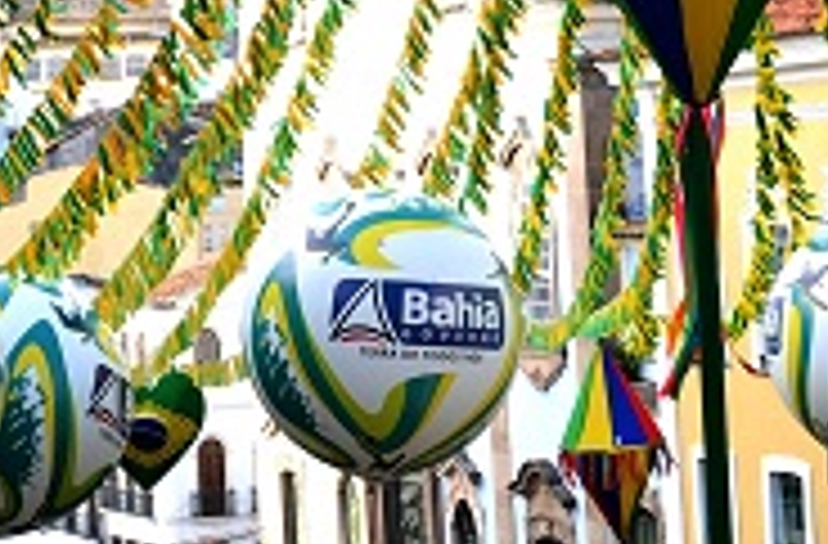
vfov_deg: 11.3
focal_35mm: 115
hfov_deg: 17.8
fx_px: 2634
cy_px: -312
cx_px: 288
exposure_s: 1/60
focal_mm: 22
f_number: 6.3
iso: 100
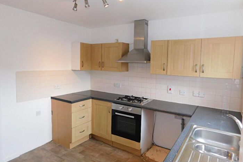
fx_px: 162
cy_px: 77
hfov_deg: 73.8
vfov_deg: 53.1
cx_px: 122
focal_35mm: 24
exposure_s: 1/50
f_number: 3
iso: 125
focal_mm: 4
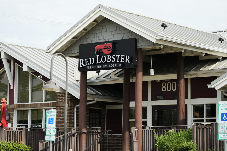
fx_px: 631
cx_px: 114
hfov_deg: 20.4
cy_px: 76
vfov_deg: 13.7
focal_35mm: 100
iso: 400
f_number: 4.5
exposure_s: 1/1250
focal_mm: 100
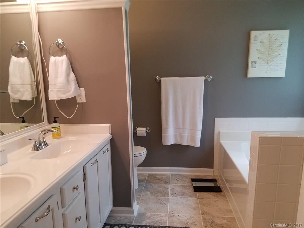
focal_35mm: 26
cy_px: 114
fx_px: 228
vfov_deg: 53.1
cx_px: 152
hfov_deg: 67.3
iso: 200
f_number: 1.7
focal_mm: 4.2
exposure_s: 1/60
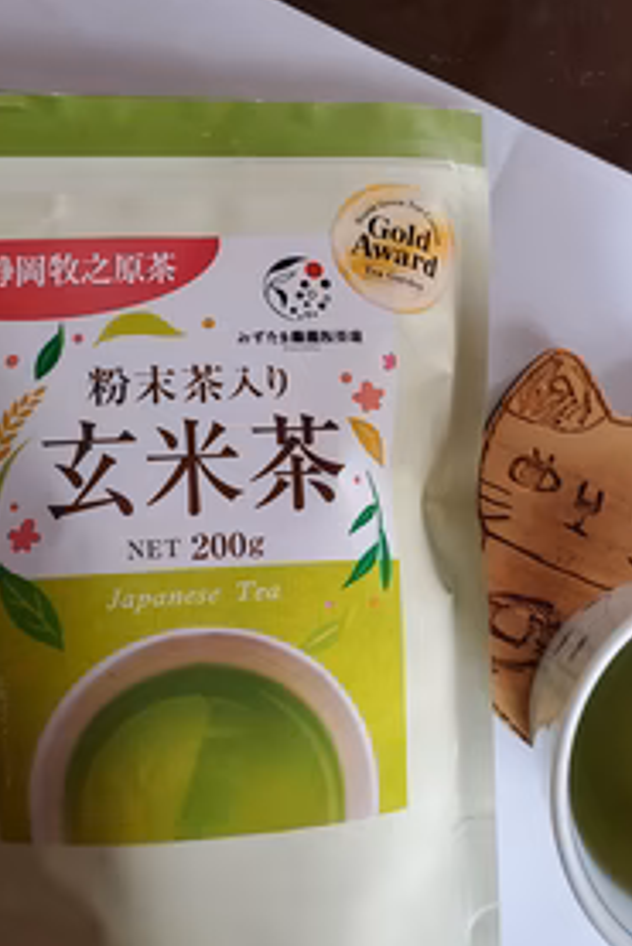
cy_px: 546
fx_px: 1026
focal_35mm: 39
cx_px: 413
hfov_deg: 34.0
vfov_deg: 49.3
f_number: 2.4
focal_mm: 4.3
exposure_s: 1/50
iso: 400
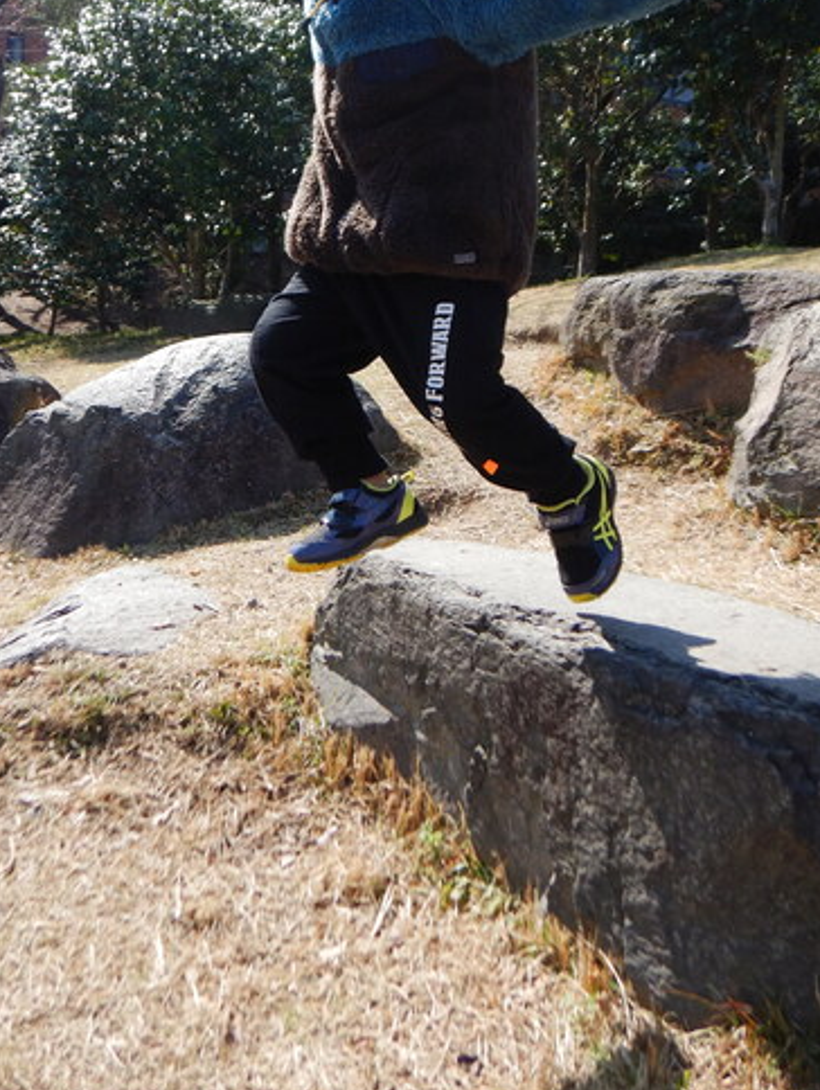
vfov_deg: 54.3
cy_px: 374
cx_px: 324
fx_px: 1040
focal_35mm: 33
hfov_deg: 42.8
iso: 125
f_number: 2.8
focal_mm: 4.3
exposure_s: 1/1000
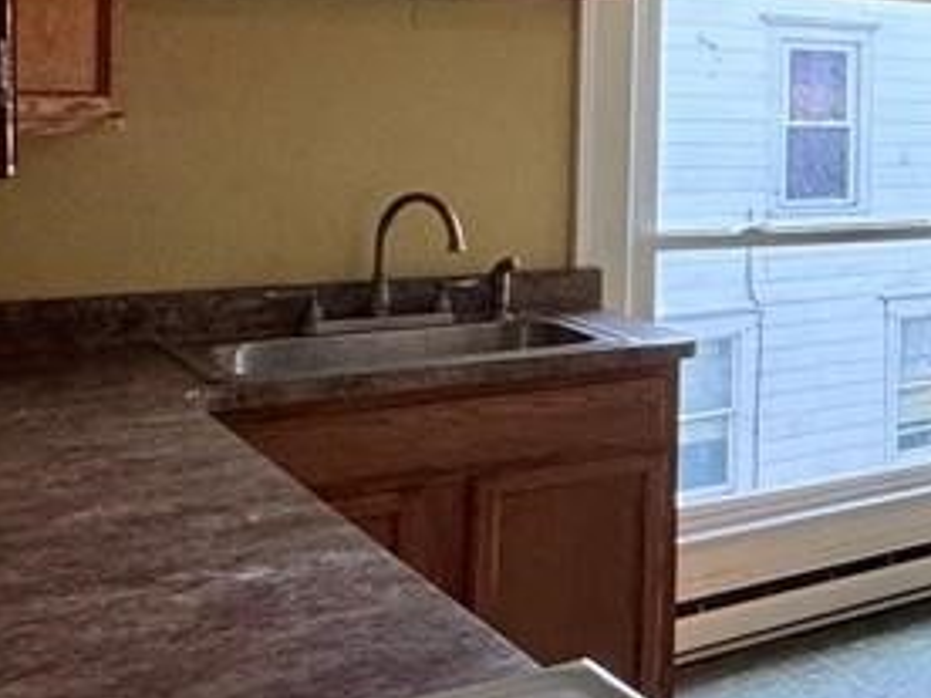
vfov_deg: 27.5
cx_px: 1639
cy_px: 138
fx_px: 1399
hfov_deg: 22.7
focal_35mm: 52
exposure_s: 1/120
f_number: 2.2
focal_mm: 2.22
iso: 200
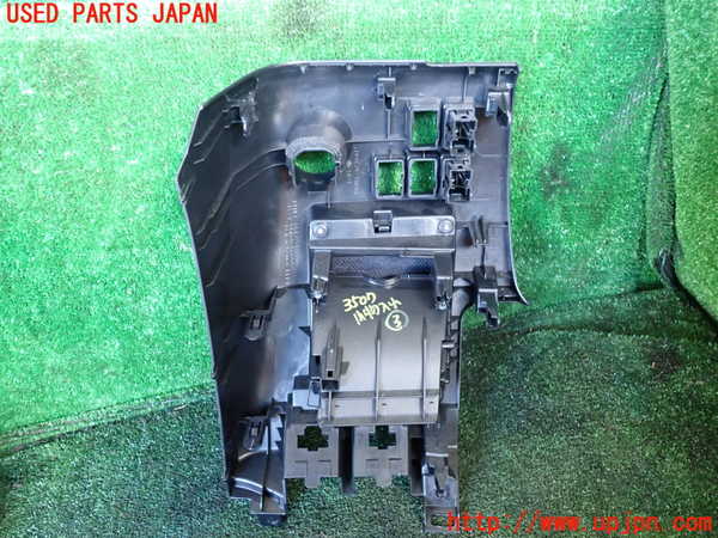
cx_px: 359
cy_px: 269
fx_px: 622
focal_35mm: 30
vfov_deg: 46.8
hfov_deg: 60.0
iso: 640
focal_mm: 5.4
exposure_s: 1/30
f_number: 2.3
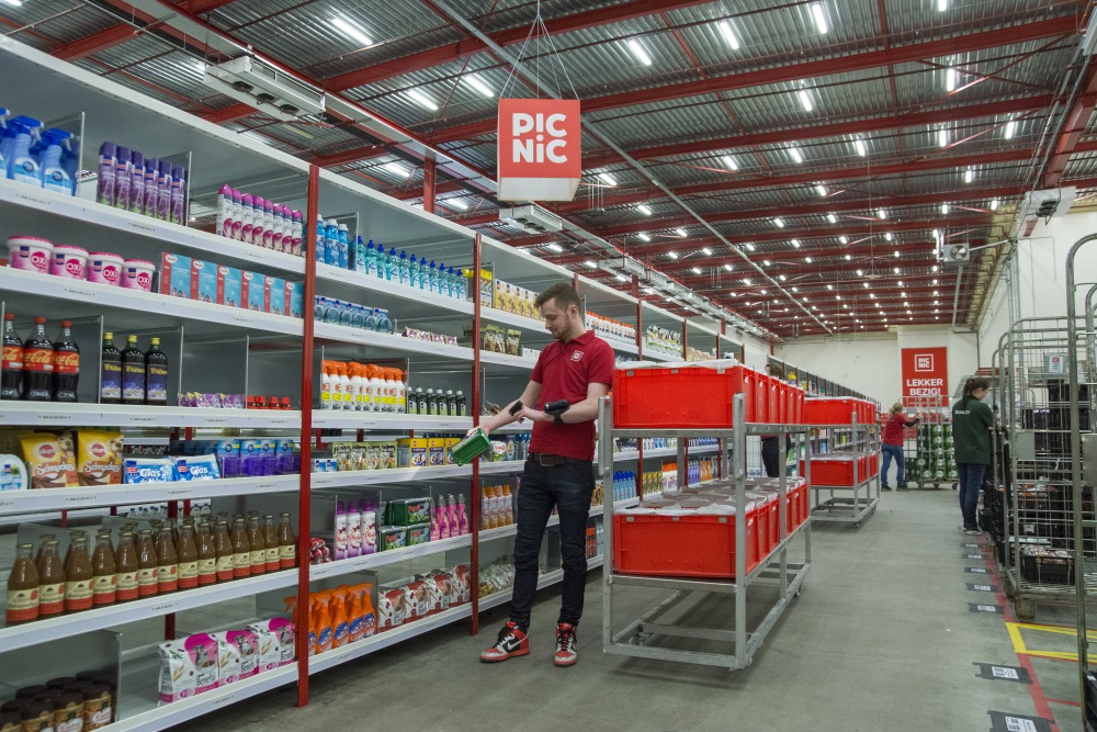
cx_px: 548
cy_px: 366
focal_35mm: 26
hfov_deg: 70.4
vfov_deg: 50.4
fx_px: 777
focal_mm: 17
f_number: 5
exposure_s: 1/30
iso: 1000
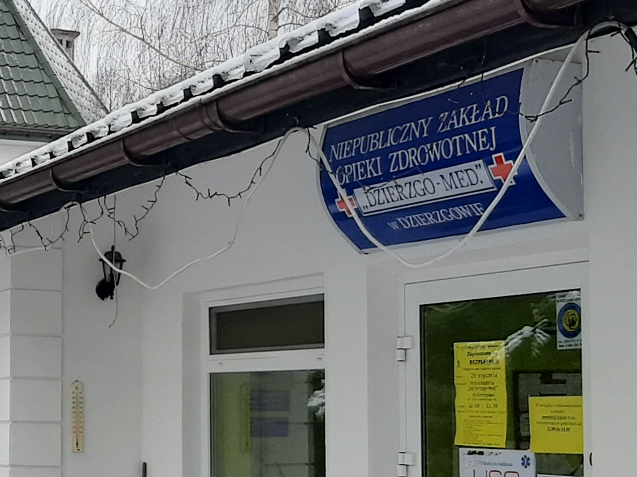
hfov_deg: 24.7
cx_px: 24
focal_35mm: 76
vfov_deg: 19.3
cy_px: 306
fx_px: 1399
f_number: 1.7
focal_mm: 3.93
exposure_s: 1/234
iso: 40
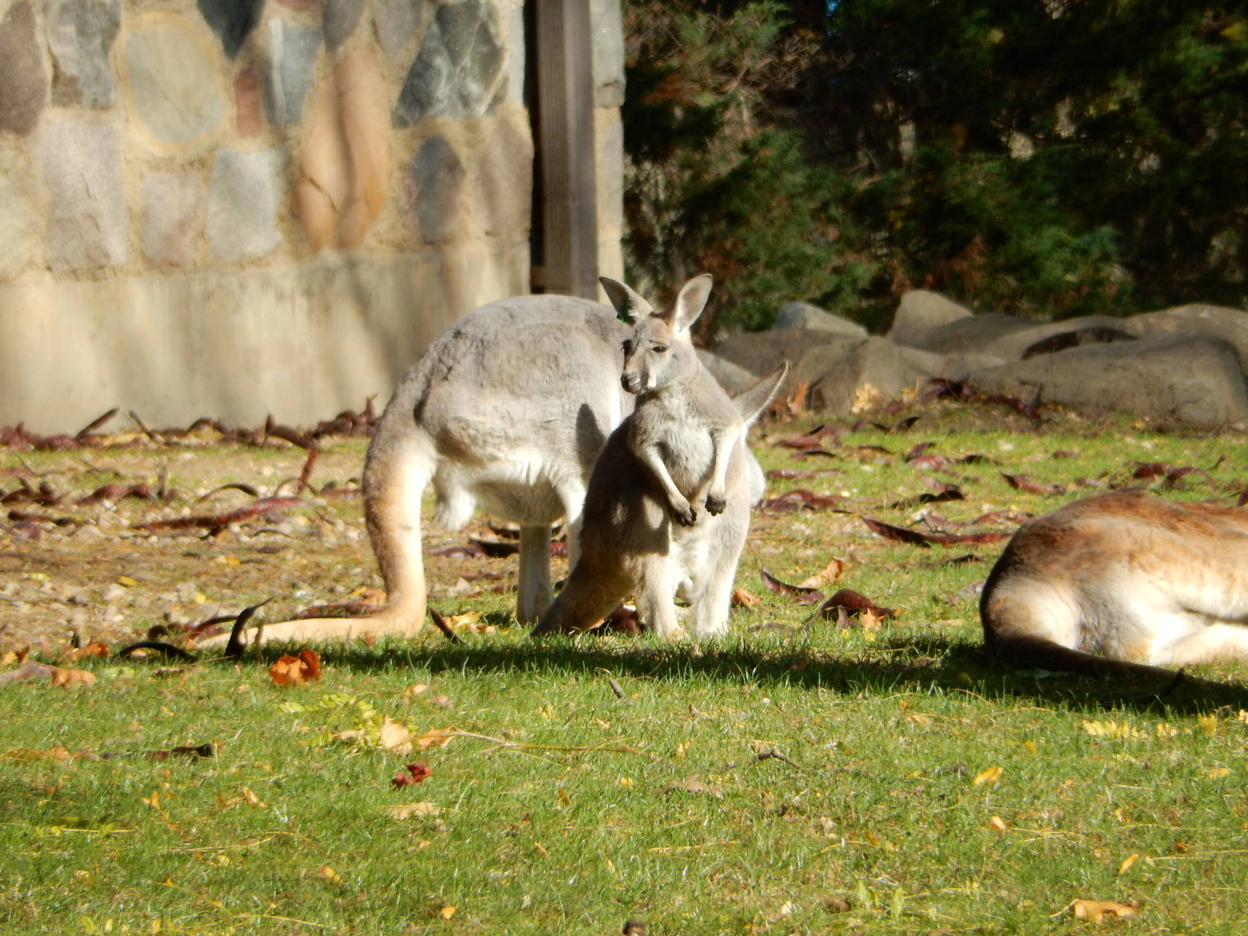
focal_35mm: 579
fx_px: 20875
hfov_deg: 3.4
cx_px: 650
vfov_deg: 2.6
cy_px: 485
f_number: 6.3
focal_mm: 99
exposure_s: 1/250
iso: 125
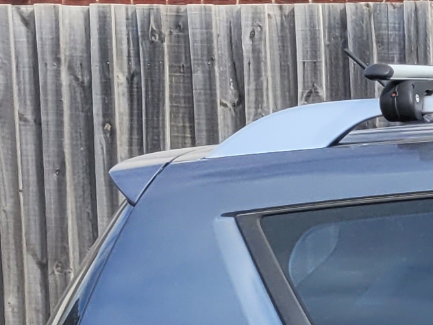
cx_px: 1250
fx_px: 2076
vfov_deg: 8.8
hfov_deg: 9.6
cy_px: 455
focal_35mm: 166
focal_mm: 5.4
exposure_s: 1/986
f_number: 1.8
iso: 40
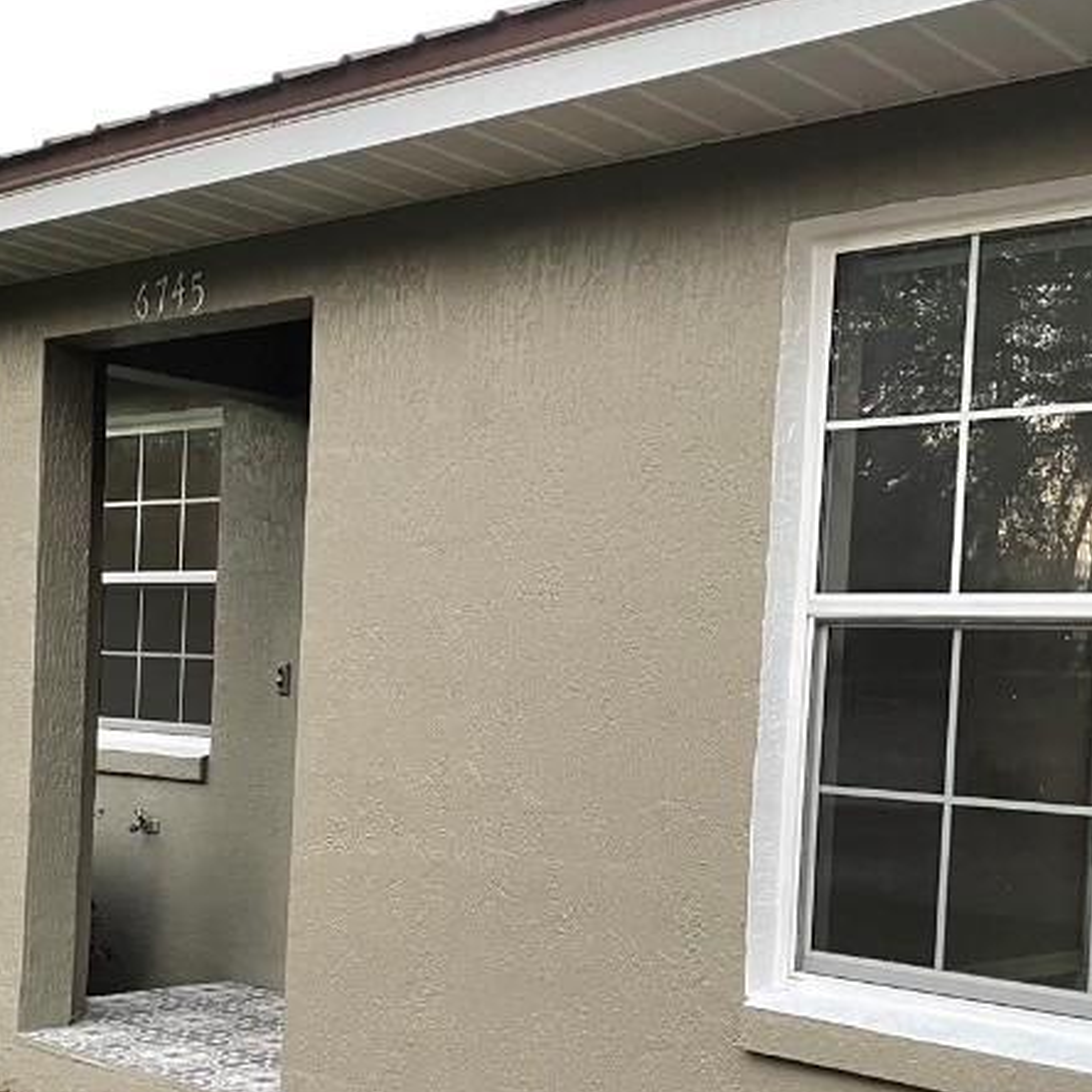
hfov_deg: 31.9
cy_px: 777
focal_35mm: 53
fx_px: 1892
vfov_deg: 31.8
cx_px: 366
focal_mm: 4.2
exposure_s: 1/60
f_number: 1.6
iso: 200
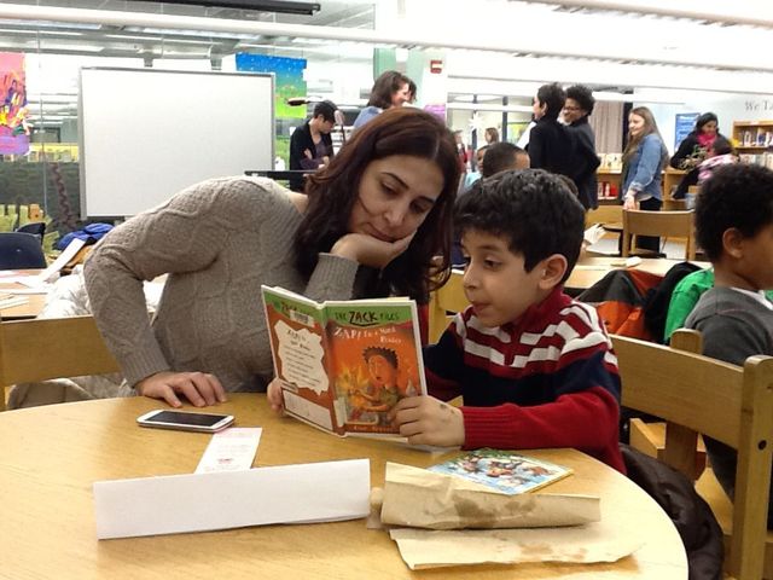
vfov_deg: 32.9
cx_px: 386
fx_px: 983
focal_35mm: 44
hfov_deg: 42.9
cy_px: 290
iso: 100
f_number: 2.4
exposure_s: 1/30
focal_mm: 2.03
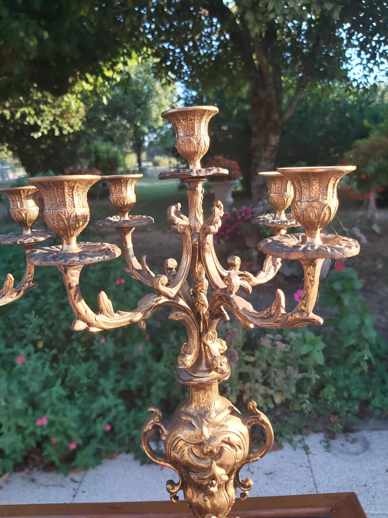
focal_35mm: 26
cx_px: 194
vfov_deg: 67.3
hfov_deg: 53.1
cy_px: 259
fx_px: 389
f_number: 1.7
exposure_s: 1/178
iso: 64
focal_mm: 3.92
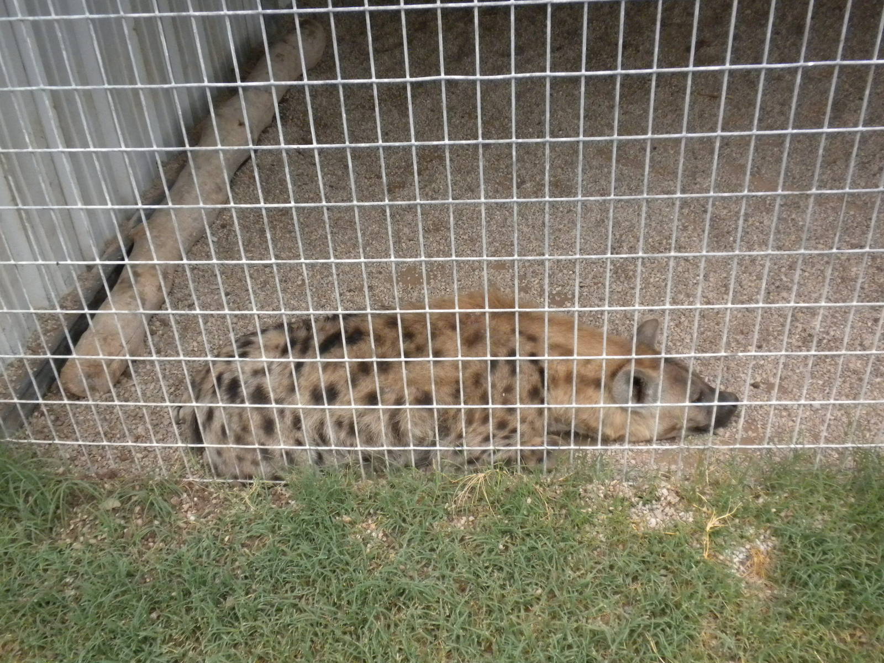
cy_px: 332
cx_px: 442
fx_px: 945
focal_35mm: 37
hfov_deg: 50.1
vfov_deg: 38.7
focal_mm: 6.6
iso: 400
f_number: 3.5
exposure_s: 1/372
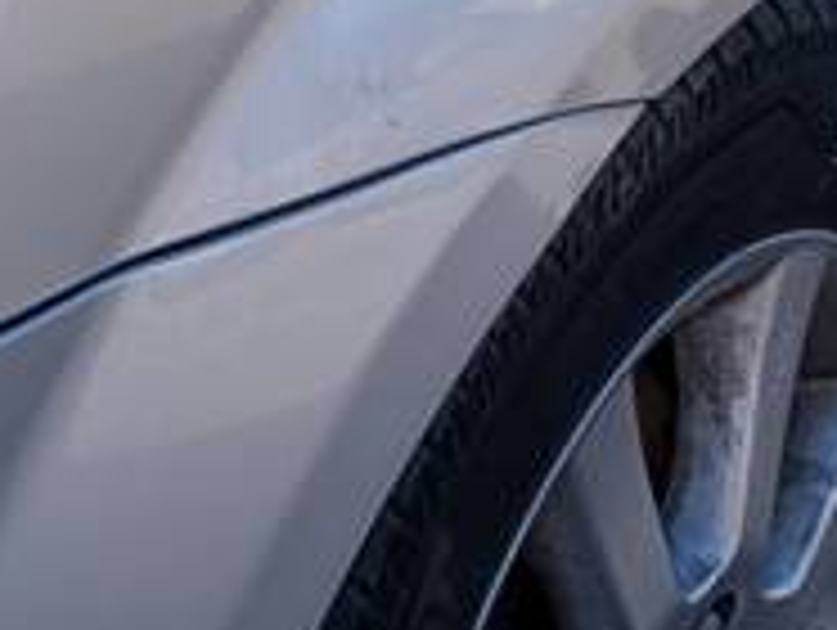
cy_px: -364
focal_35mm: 185
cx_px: -202
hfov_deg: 10.5
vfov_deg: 7.9
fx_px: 4479
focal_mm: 6.81
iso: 40
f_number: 1.85
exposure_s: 1/2262
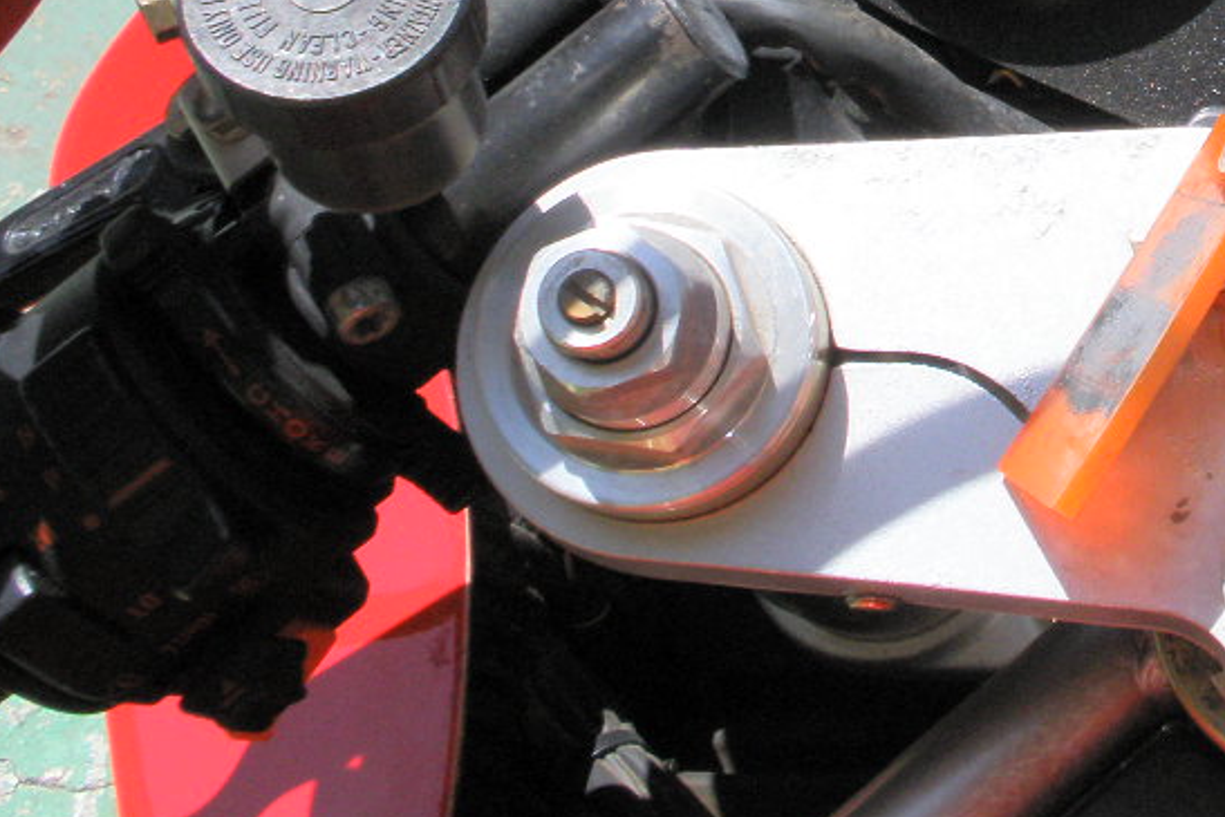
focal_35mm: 90
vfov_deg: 15.0
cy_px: 25
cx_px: 1335
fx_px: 3063
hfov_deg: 21.5
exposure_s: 1/125
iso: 64
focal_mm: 6.6
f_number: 10
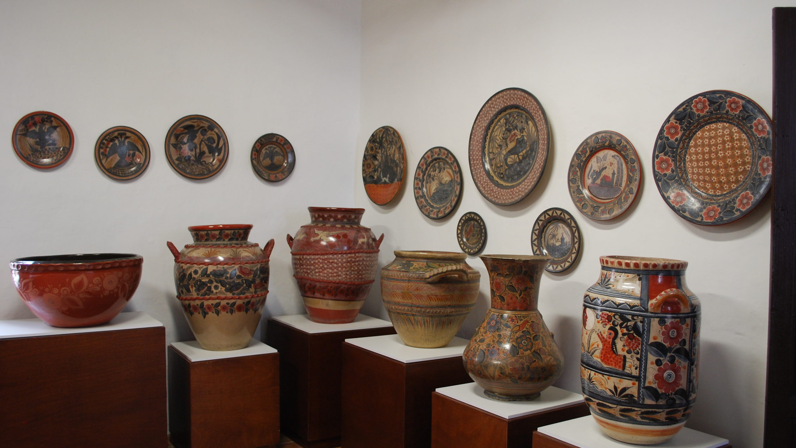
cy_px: 225
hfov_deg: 61.0
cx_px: 402
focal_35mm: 32
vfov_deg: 36.7
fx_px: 675
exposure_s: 1/30
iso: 400
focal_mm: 20
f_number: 3.8
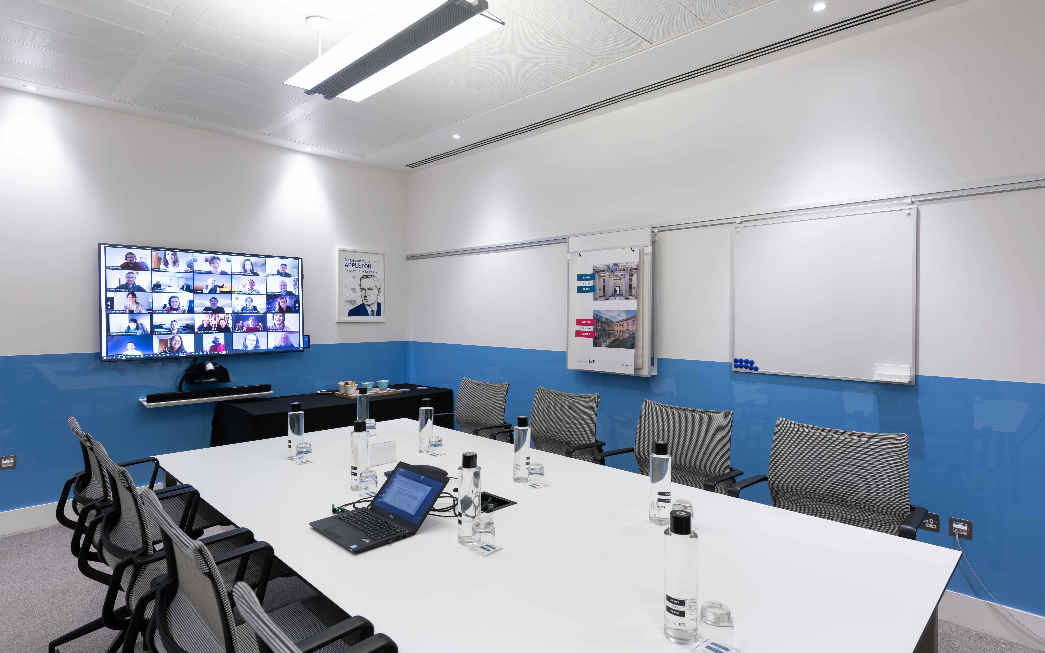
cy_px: 320
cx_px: 510
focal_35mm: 20
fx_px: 570
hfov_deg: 85.0
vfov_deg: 59.6
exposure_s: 1/4
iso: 200
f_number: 8
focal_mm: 19
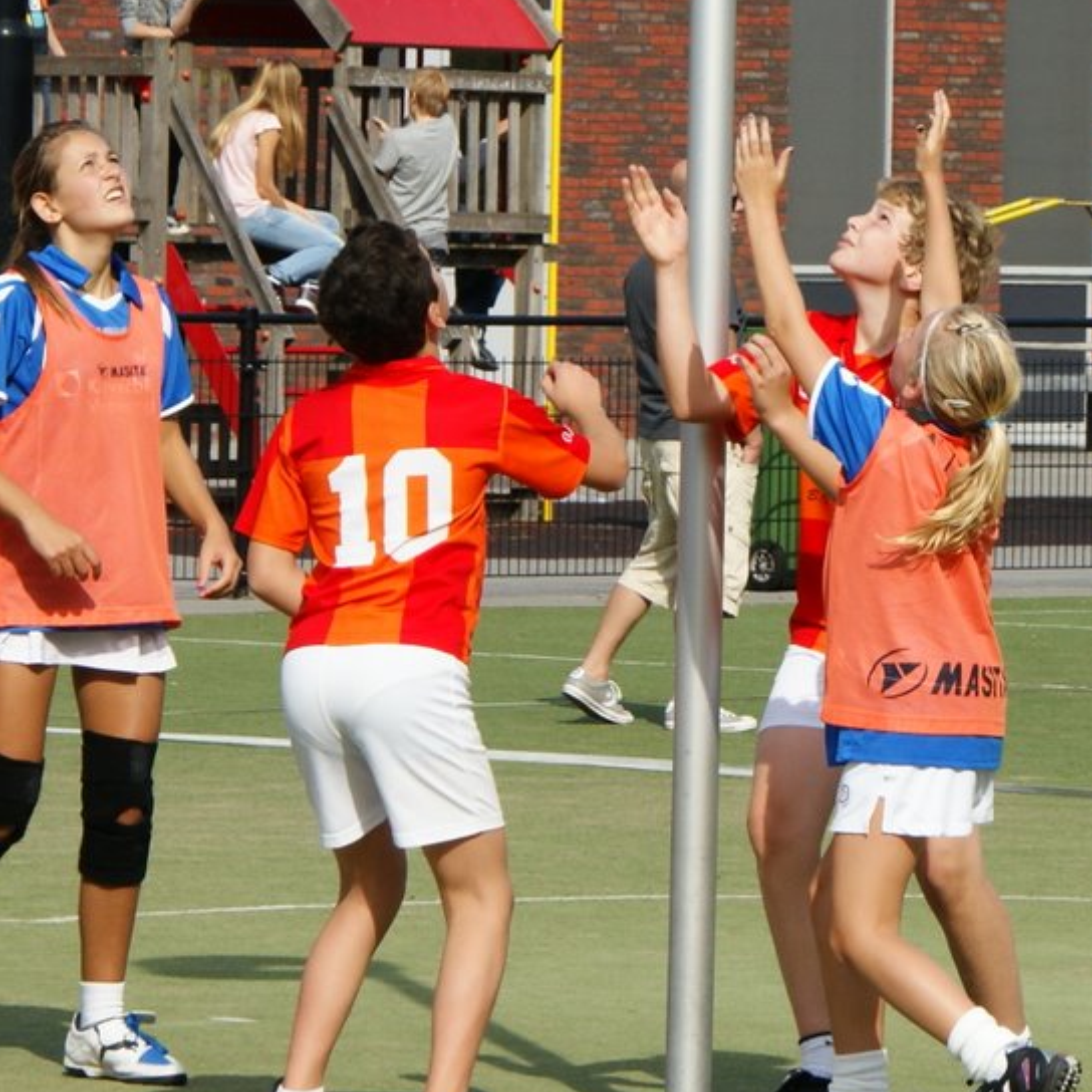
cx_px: 353
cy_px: 102
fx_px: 7528
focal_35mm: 211
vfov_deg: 8.3
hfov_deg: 8.3
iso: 200
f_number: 9
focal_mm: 75
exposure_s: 1/400
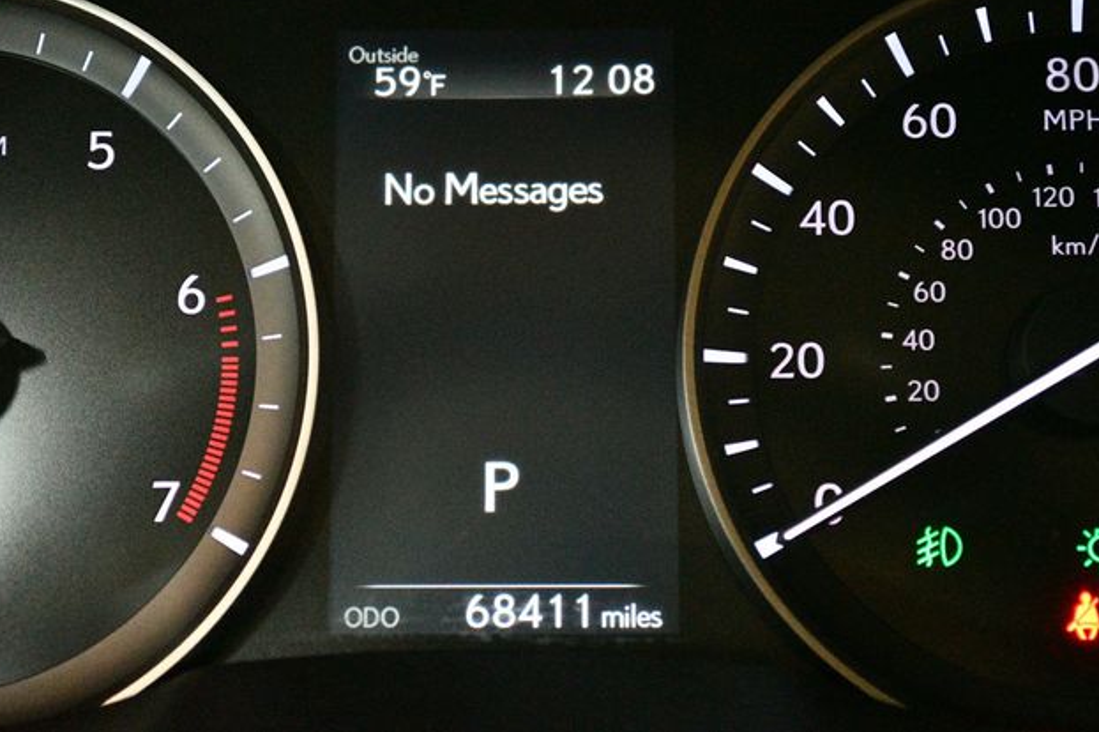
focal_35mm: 71
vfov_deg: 19.2
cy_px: 357
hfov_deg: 28.5
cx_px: 537
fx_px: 2166
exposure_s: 1/60
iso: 12800
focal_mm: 46
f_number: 5.3
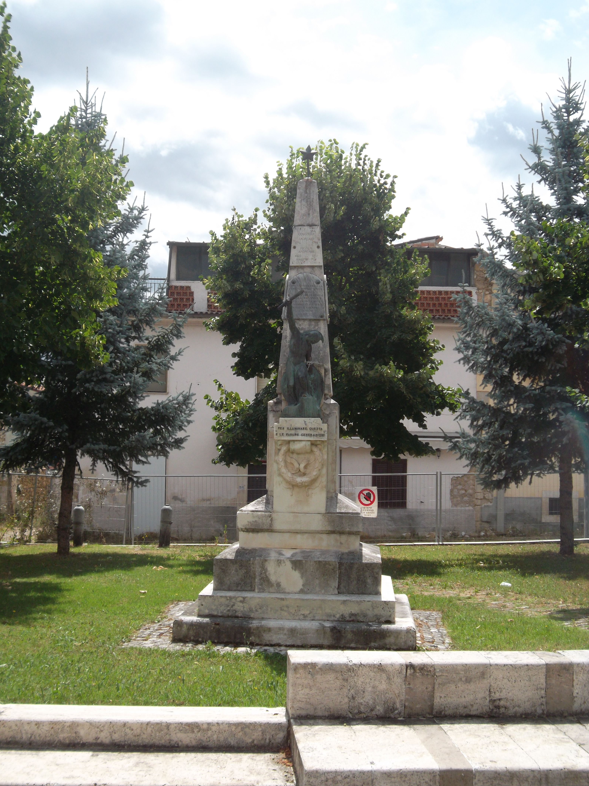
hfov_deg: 32.2
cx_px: 291
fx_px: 1021
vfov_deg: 42.1
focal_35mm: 45
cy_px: 390
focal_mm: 7.8
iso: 80
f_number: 4.5
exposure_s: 1/550
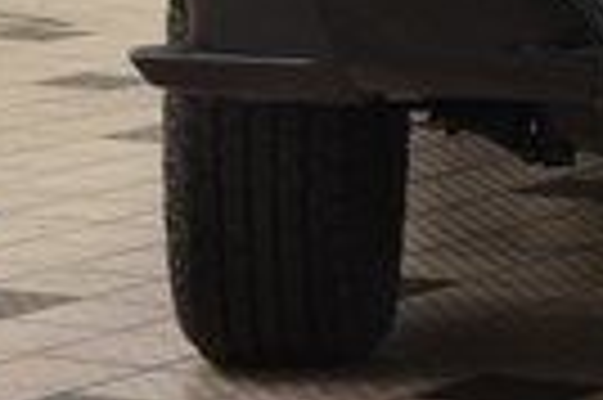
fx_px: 4567
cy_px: -362
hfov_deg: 7.4
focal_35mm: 273
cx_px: 873
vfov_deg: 4.9
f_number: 7.1
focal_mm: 38
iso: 800
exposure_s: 1/30
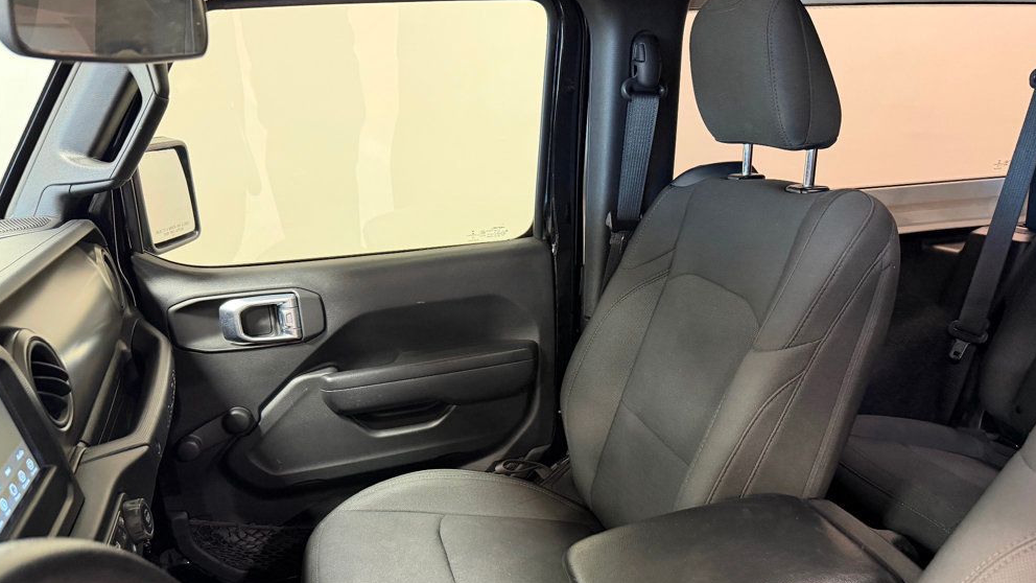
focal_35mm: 27
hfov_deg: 69.9
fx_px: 742
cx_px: 511
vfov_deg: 42.6
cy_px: 360
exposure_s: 1/60
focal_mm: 6.76
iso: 400
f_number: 1.78
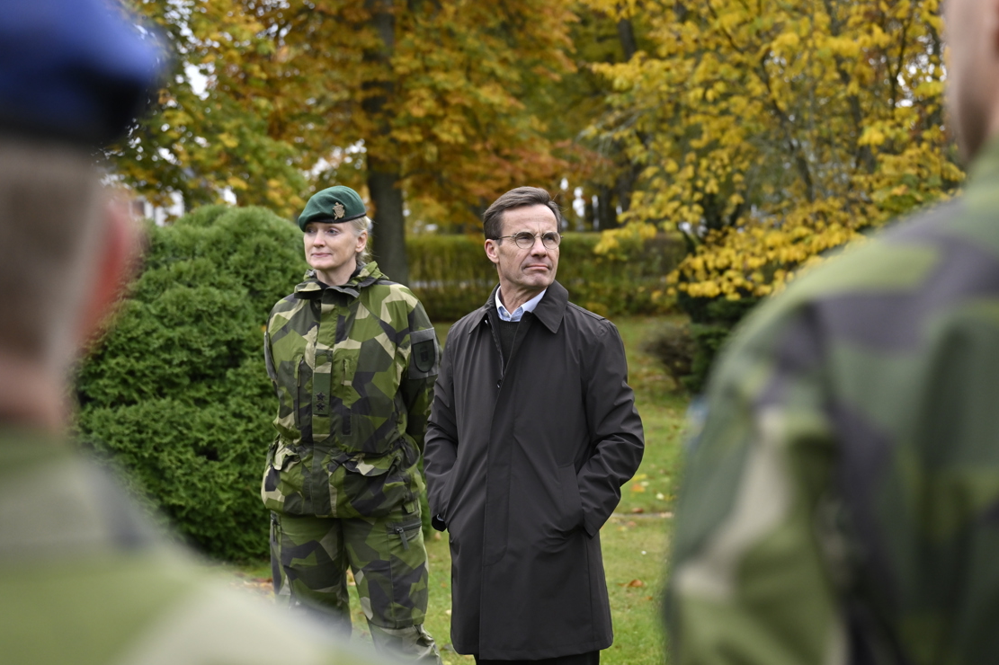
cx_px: 519
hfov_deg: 28.5
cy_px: 314
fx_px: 1970
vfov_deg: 19.2
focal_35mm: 71
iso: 1250
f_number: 3.5
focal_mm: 58
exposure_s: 1/2000
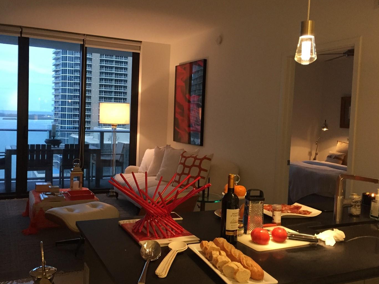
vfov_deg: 41.8
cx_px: 169
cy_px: 137
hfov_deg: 53.8
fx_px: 372
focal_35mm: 34
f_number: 2.2
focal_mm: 4.15
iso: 160
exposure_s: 1/30
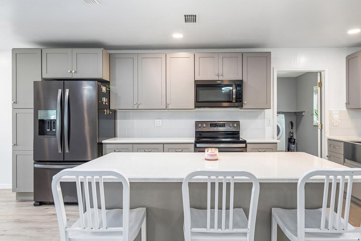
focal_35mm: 24
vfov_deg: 53.2
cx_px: 193
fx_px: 241
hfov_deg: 73.6
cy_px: 120
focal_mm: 22
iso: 250
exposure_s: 1/2.5
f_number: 9
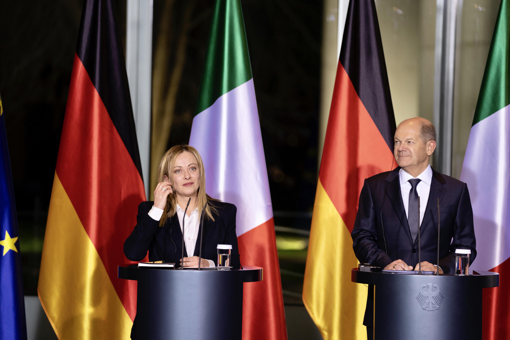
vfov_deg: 8.5
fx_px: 2281
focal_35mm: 161
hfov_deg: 12.8
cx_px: 255
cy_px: 170
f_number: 2.8
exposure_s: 1/250
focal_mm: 161
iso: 1000
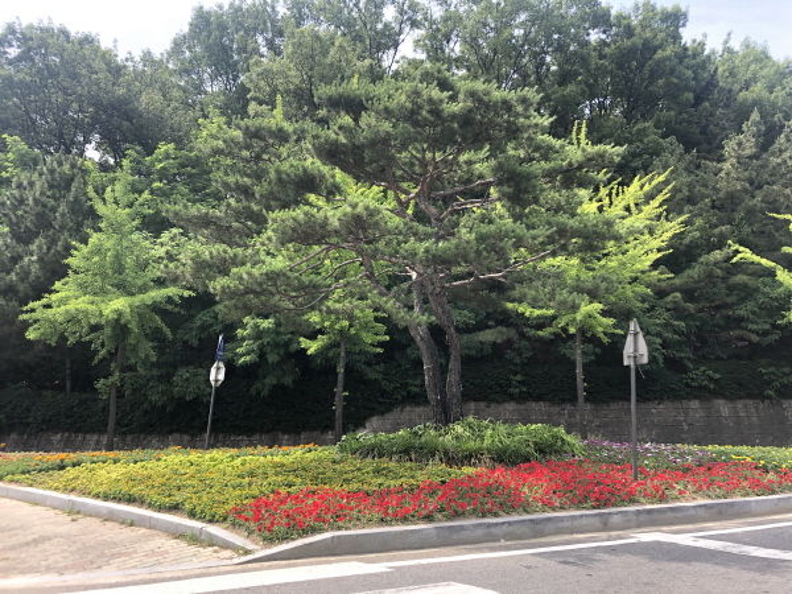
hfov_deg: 63.4
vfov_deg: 49.7
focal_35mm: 28
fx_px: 641
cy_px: 297
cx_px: 396
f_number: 1.8
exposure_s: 1/428
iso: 20
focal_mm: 3.99
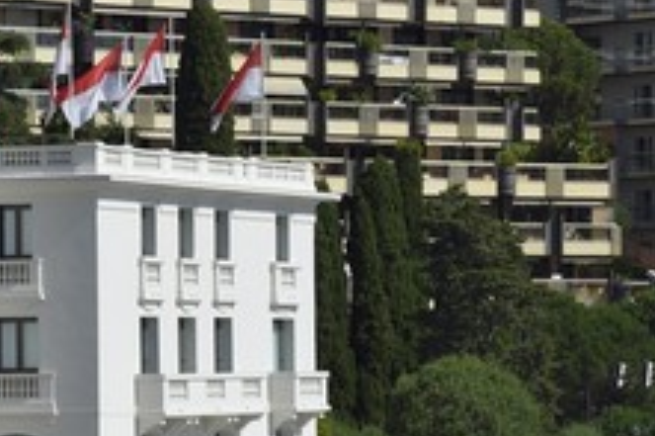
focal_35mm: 247
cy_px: 338
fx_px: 4491
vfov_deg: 5.6
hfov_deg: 8.3
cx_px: 116
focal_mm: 130
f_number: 18
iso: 200
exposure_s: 1/200
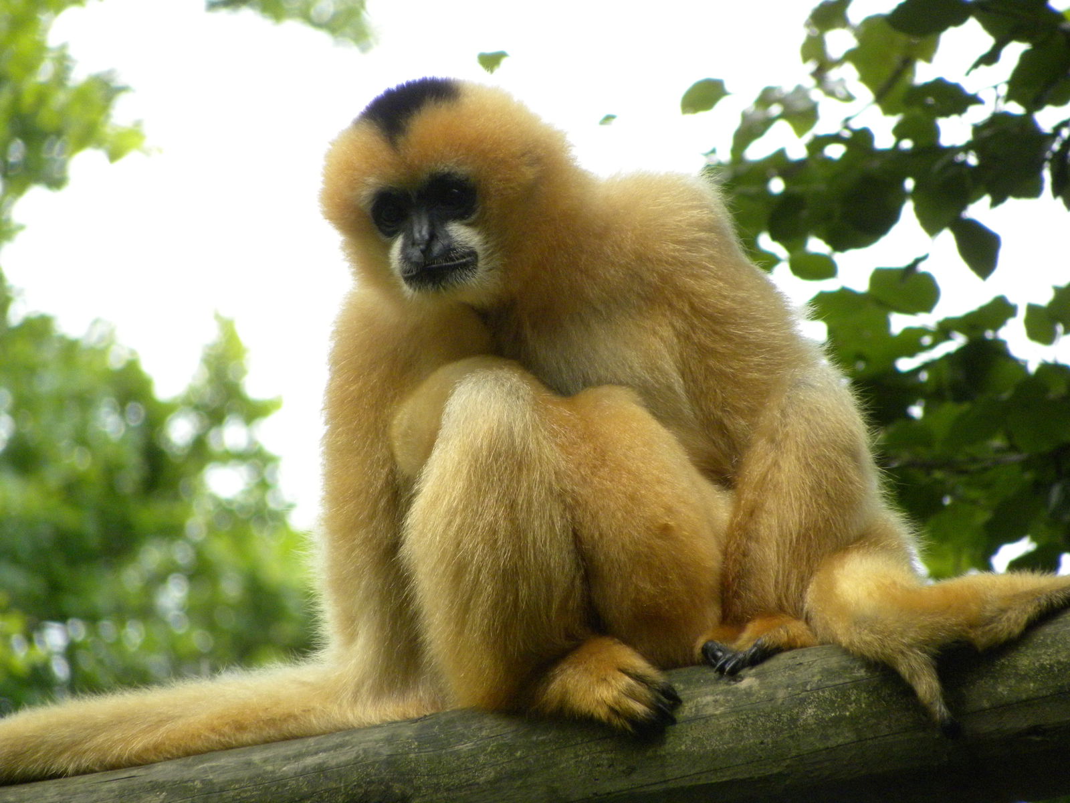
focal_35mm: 624
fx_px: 19288
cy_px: 402
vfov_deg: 2.4
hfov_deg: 3.2
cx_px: 535
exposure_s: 1/135
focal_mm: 110.4
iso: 390
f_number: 5
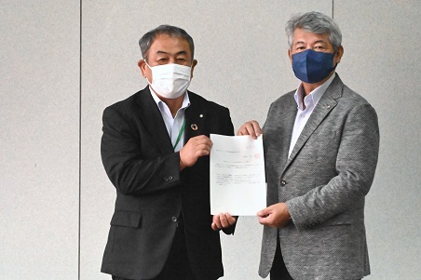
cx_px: 210
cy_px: 140
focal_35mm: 250
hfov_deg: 8.2
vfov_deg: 5.5
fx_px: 2922
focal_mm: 250
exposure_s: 1/800
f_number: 7.1
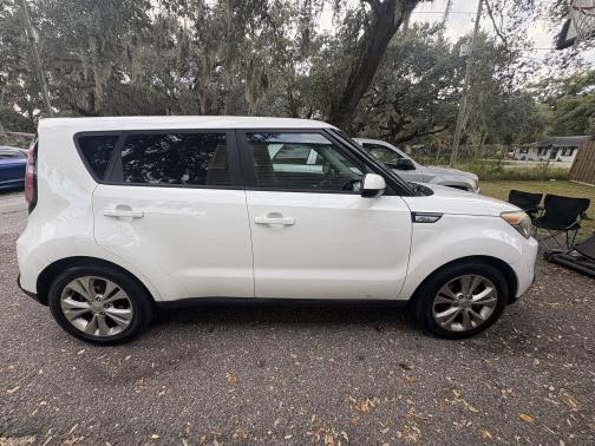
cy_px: 223
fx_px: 241
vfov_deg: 85.7
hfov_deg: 102.1
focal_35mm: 14
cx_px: 298
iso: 40
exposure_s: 1/99
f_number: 2.2
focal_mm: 2.22
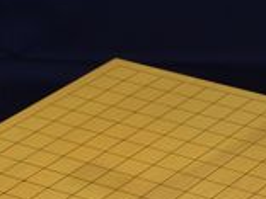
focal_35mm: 207
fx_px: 1591
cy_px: 277
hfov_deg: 9.6
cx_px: 174
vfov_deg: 7.1
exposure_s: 1/30
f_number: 4.2
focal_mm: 32
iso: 400
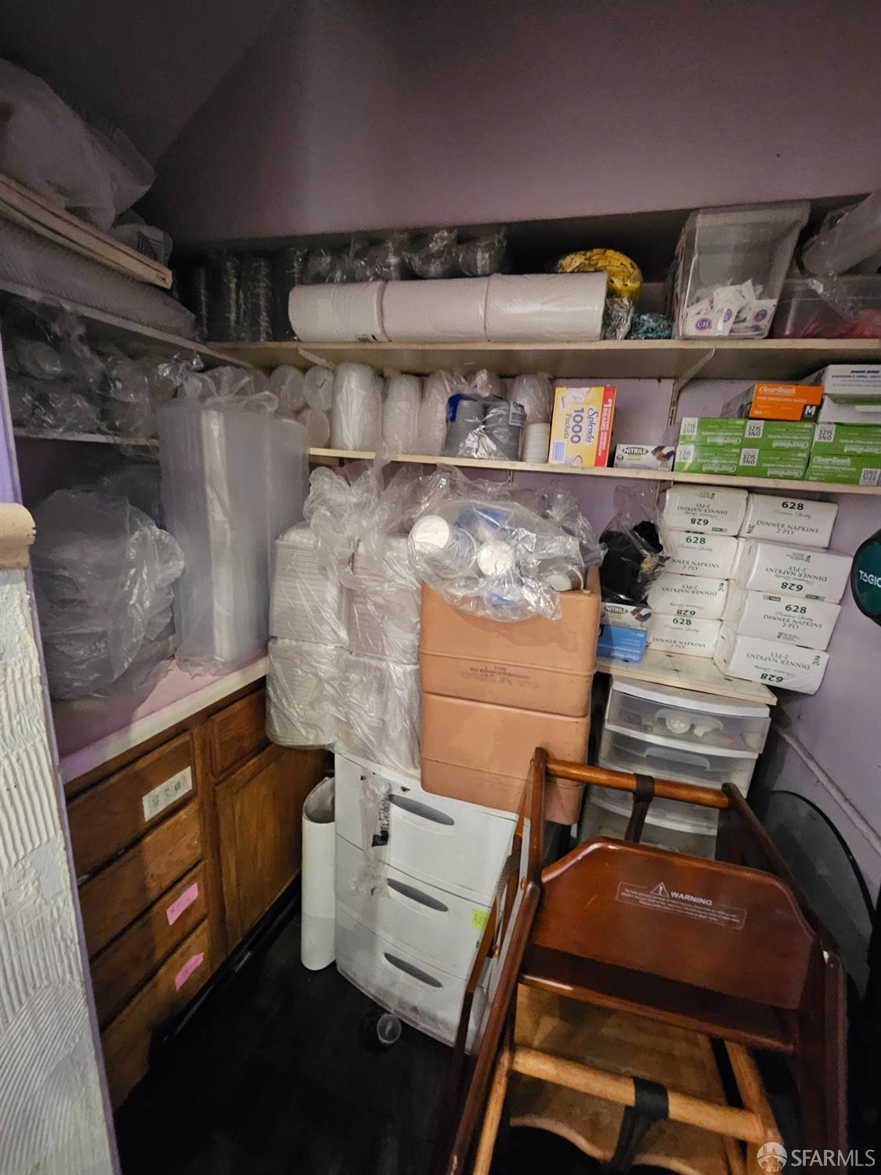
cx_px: 440
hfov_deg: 89.9
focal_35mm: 13
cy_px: 588
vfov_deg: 106.2
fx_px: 441
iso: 1000
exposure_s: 1/24
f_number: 2.2
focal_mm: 1.7
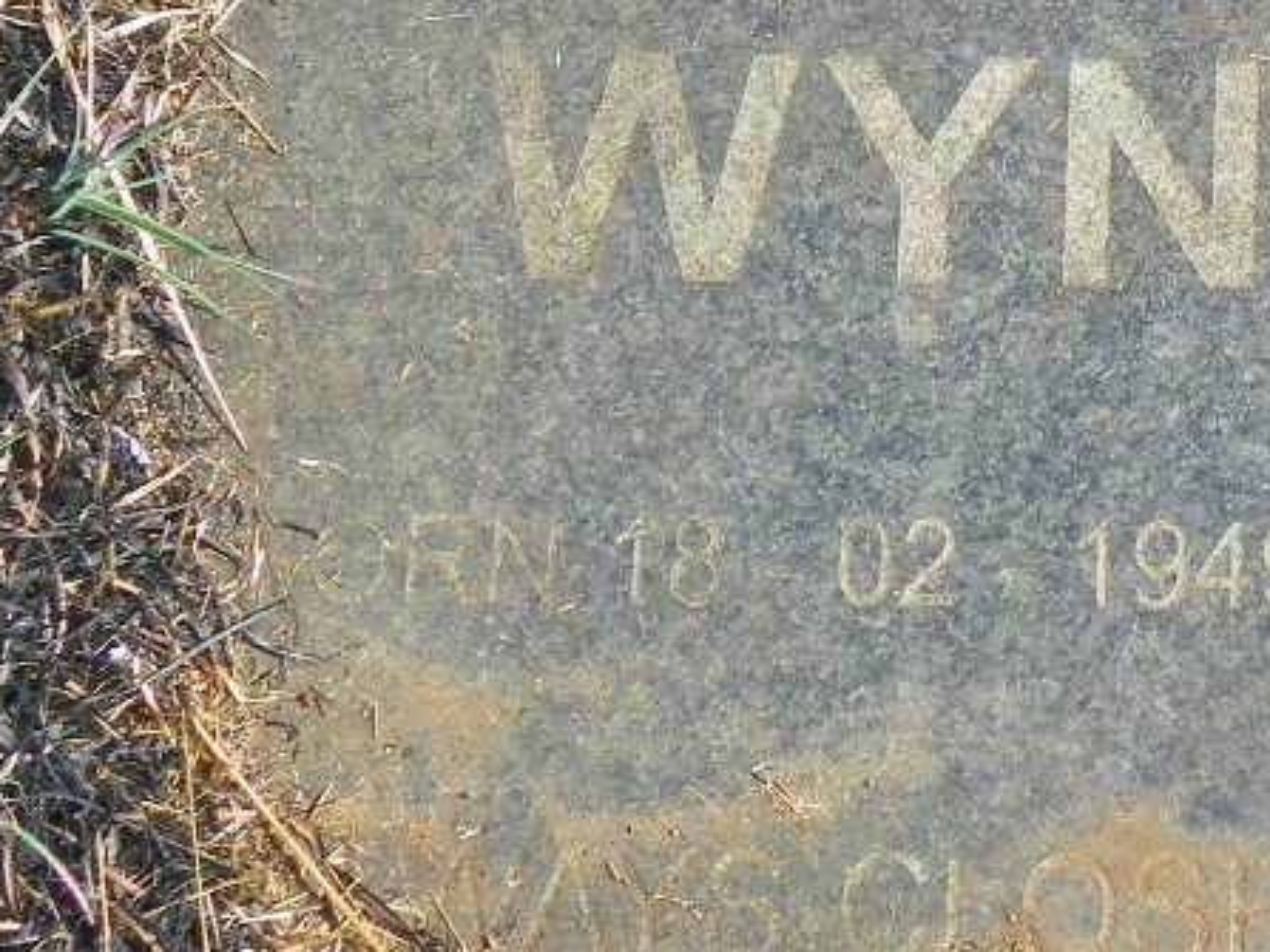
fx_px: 8179
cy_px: -85
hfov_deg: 8.8
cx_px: 1318
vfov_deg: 6.6
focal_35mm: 223
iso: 64
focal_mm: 14.7
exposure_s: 1/200
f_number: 4
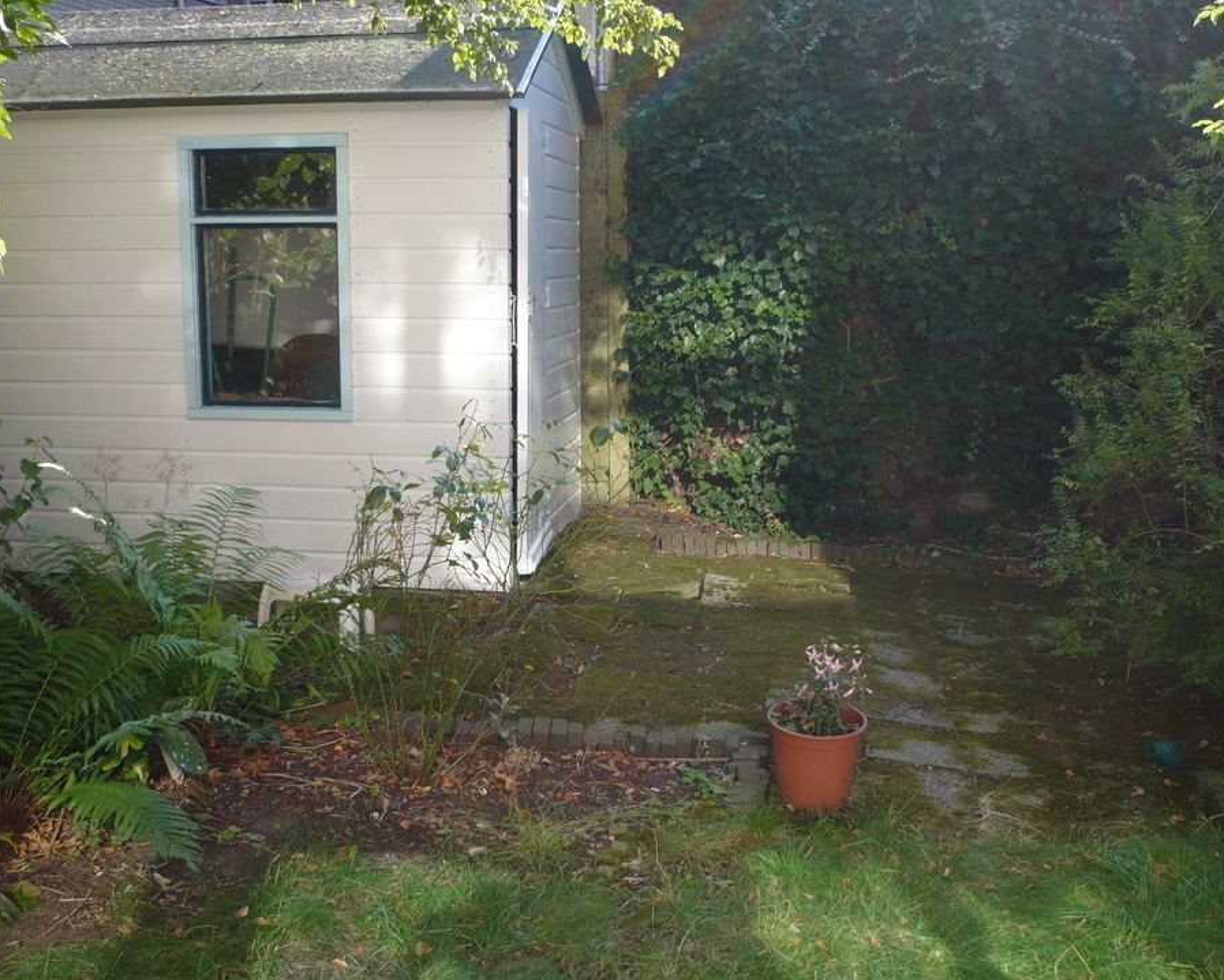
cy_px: 480
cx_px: 596
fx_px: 1413
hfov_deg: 46.8
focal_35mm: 39
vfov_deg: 38.2
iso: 100
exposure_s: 1/200
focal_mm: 5.8
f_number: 2.8
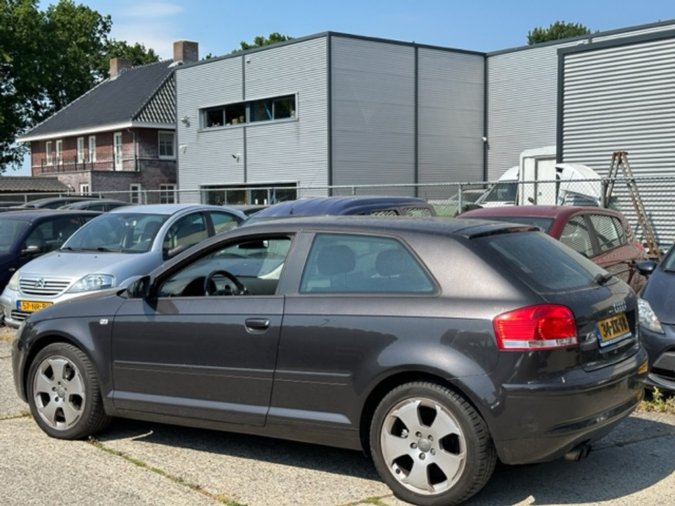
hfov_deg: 39.7
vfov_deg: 30.3
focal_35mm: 48
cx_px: 338
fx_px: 936
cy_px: 253
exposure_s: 1/3155
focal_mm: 6.86
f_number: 1.78
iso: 64
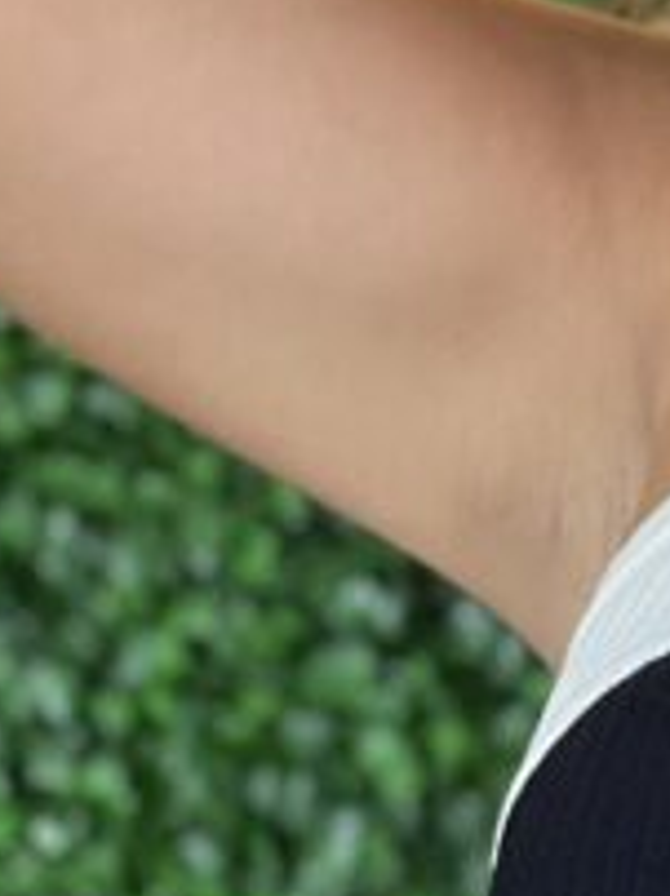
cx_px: 1411
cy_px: 193
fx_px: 9207
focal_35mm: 356
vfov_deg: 5.6
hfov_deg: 4.1
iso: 100
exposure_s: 1/120
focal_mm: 9
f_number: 2.8
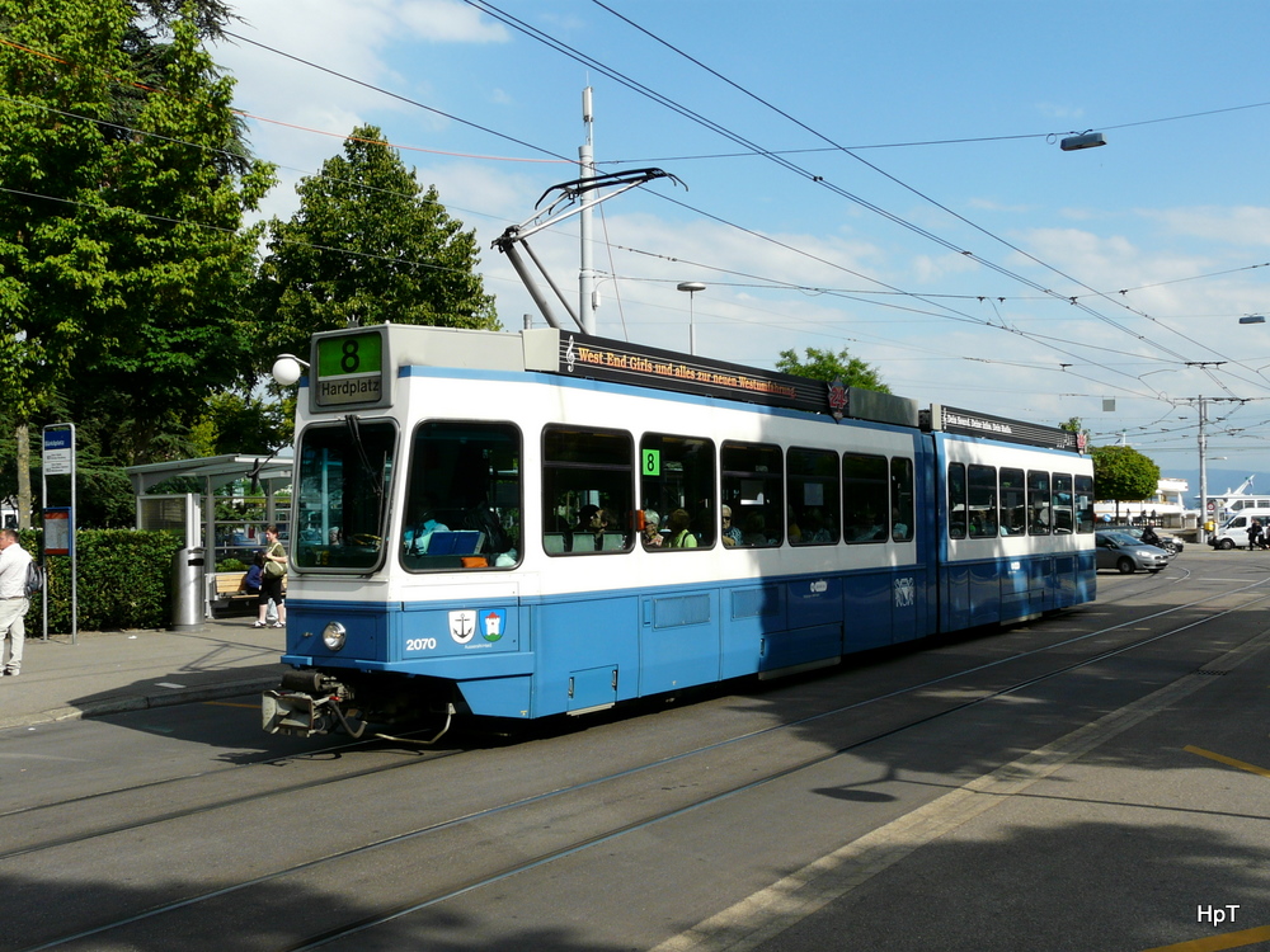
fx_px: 1321
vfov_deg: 39.7
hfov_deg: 51.4
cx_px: 635
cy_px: 476
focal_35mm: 36
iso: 100
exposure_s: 1/400
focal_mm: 5.9
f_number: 5.6
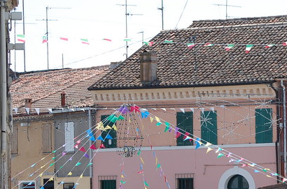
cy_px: 128
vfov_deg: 6.7
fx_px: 1630
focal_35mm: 205
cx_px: 214
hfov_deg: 10.0
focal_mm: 70
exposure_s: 1/640
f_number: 6.3
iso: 200
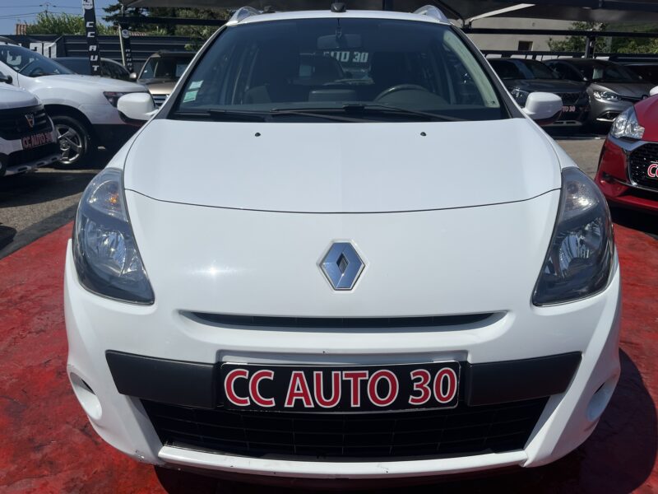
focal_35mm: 26
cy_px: 247
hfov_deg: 67.3
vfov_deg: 53.1
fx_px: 494
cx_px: 329
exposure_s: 1/11905
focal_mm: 5.1
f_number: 1.6
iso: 50
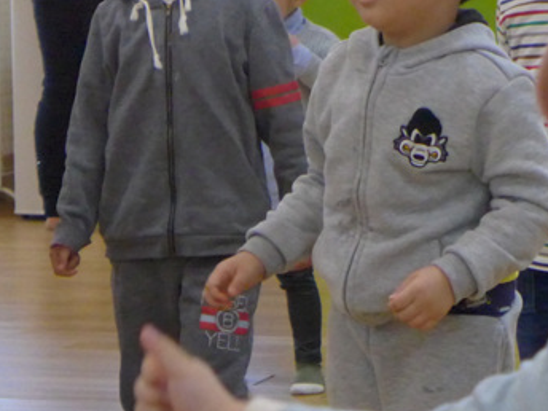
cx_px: 543
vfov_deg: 7.1
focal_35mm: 209
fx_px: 3309
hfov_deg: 9.4
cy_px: 245
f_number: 2.3
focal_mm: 17.7
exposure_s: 1/500
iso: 1250
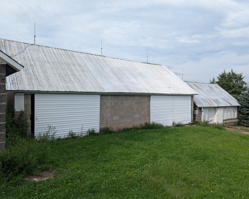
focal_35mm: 25
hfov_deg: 68.1
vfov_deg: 56.8
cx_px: 129
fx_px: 184
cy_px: 100
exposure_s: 1/1550
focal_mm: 6.81
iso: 61
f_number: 1.85
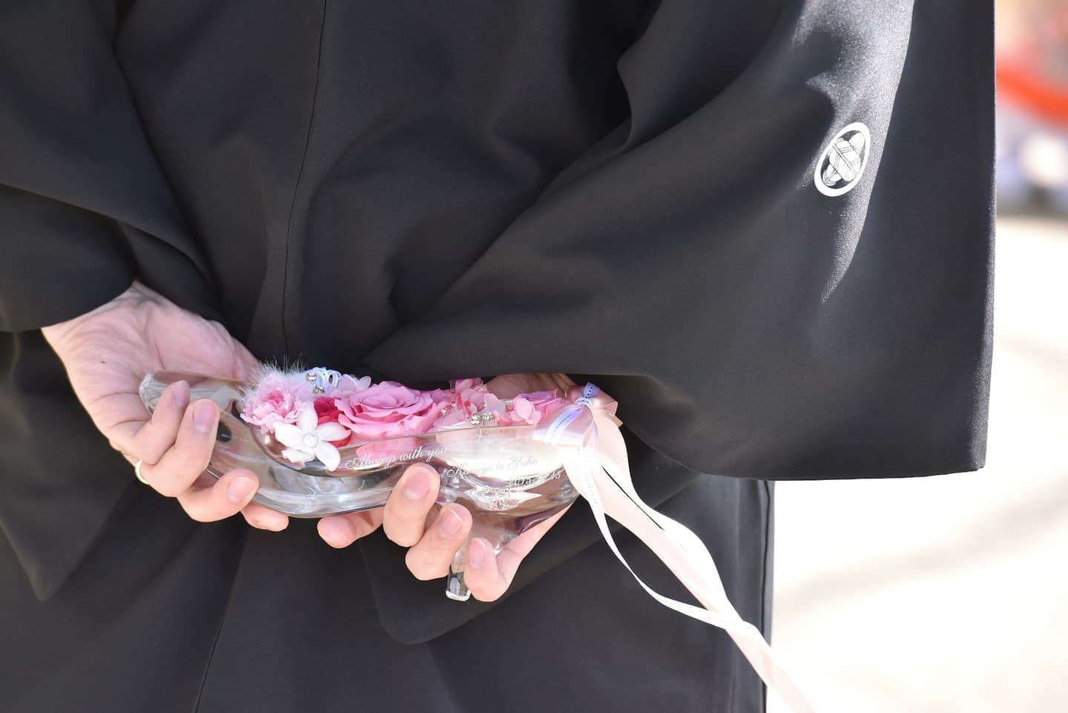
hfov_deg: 10.3
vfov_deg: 6.9
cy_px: 356
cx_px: 534
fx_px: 5935
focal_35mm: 200
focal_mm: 200
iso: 2000
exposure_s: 1/800
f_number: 8
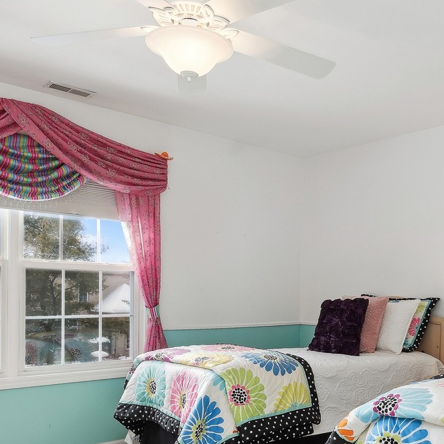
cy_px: 301
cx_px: 299
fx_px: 522
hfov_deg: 45.3
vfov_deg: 45.3
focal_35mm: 36
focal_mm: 12
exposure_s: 1/50
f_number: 8
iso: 320
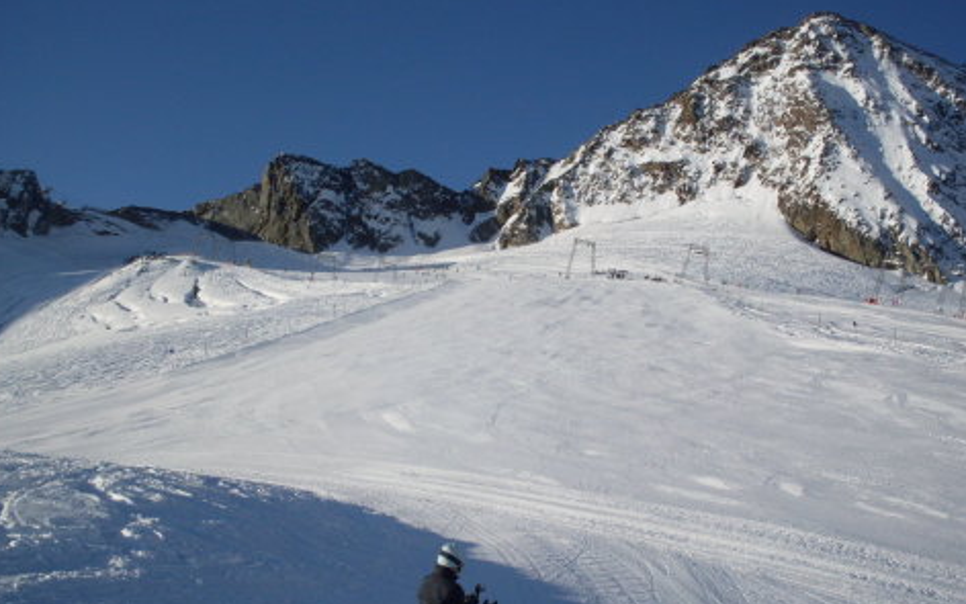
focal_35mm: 41
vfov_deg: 31.2
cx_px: 481
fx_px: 1079
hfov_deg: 48.2
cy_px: 346
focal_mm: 6.3
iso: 80
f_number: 8.4
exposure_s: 1/350
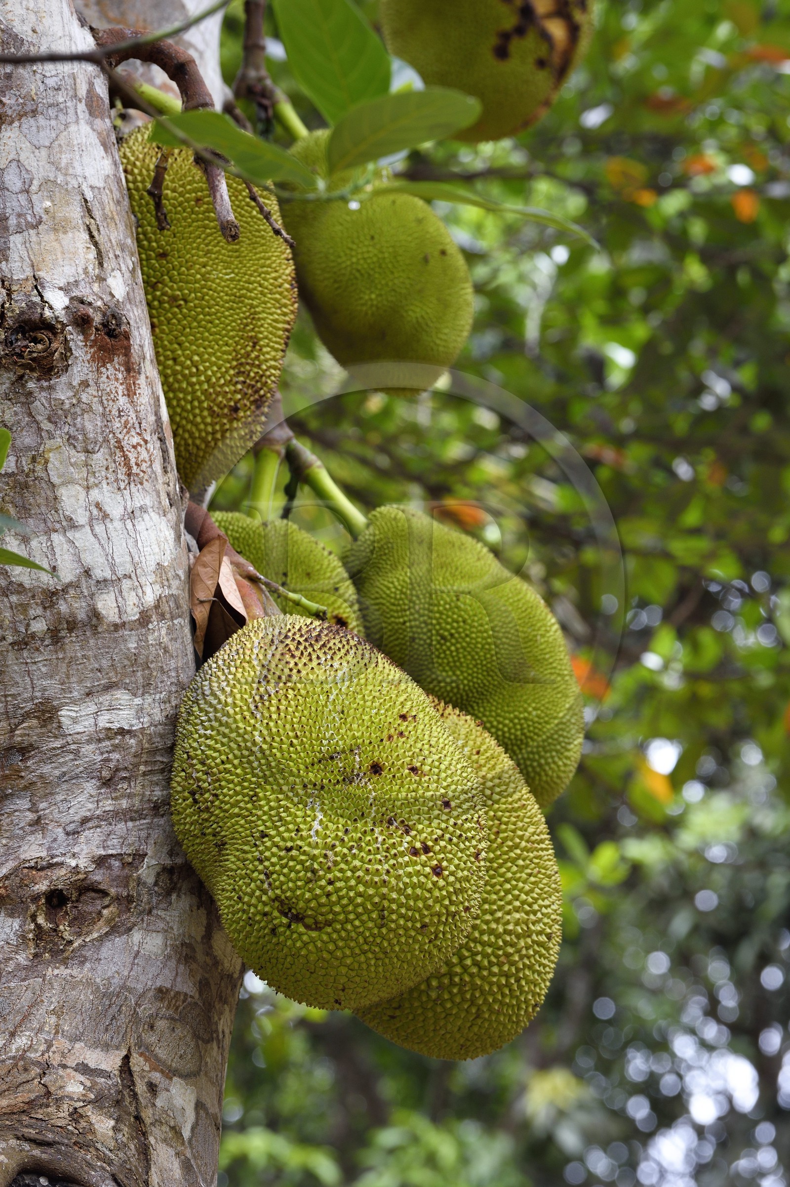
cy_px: 594
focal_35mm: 160
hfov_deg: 8.6
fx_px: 5271
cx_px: 395
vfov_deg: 12.8
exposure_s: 1/125
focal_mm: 160
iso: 400
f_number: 8
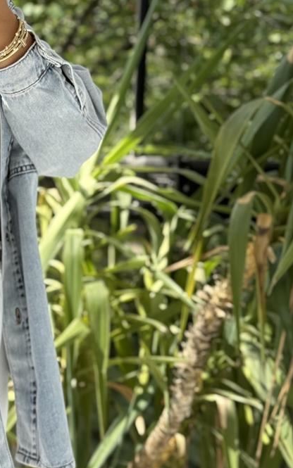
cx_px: -57
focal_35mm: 102
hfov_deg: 12.5
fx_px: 1302
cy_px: 176
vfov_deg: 20.3
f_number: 1.78
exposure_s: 1/740
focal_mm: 6.76
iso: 64
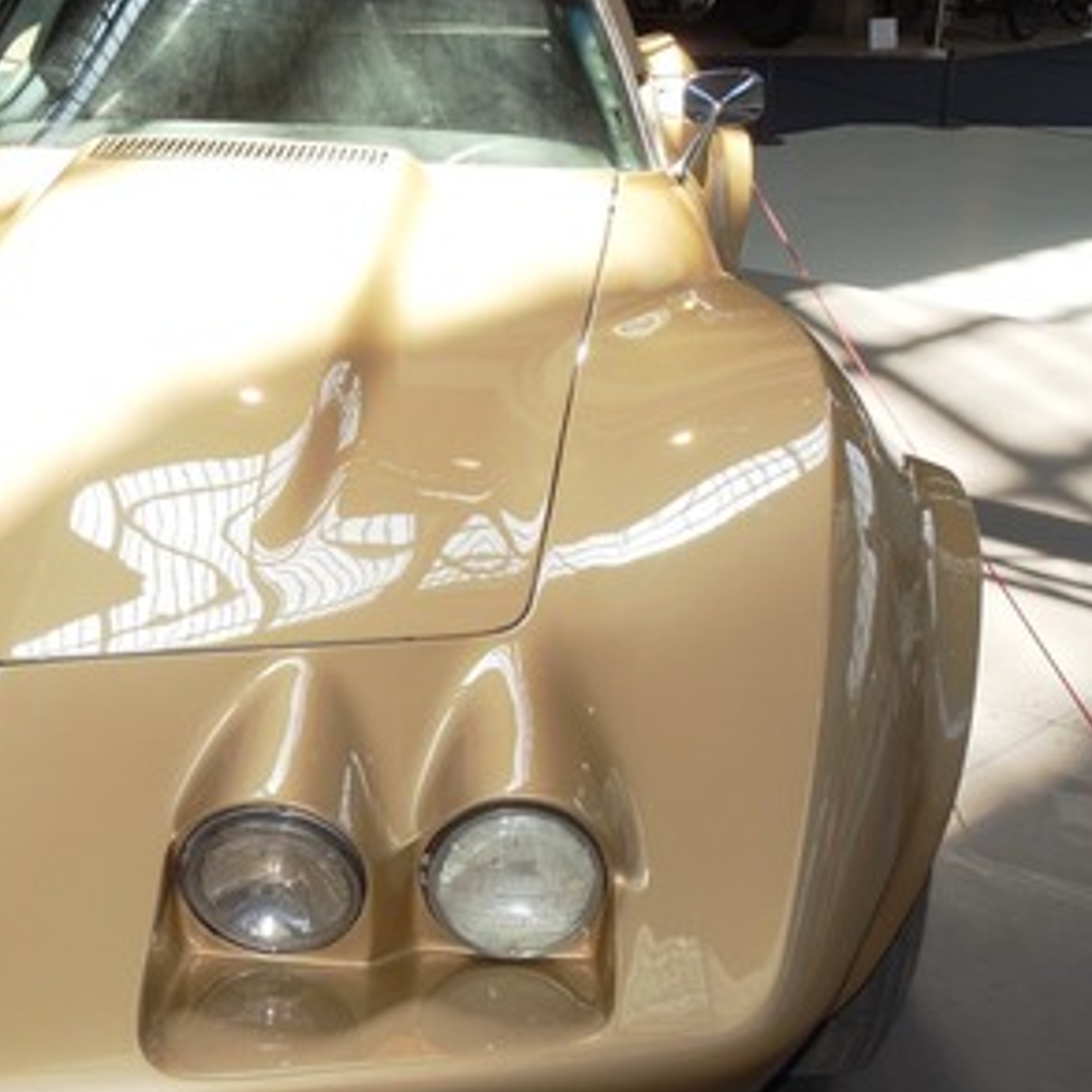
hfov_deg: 30.4
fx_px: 1927
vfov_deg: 31.6
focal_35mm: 54
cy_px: 648
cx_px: 138
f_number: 5
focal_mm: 11.46
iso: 125
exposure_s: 1/100
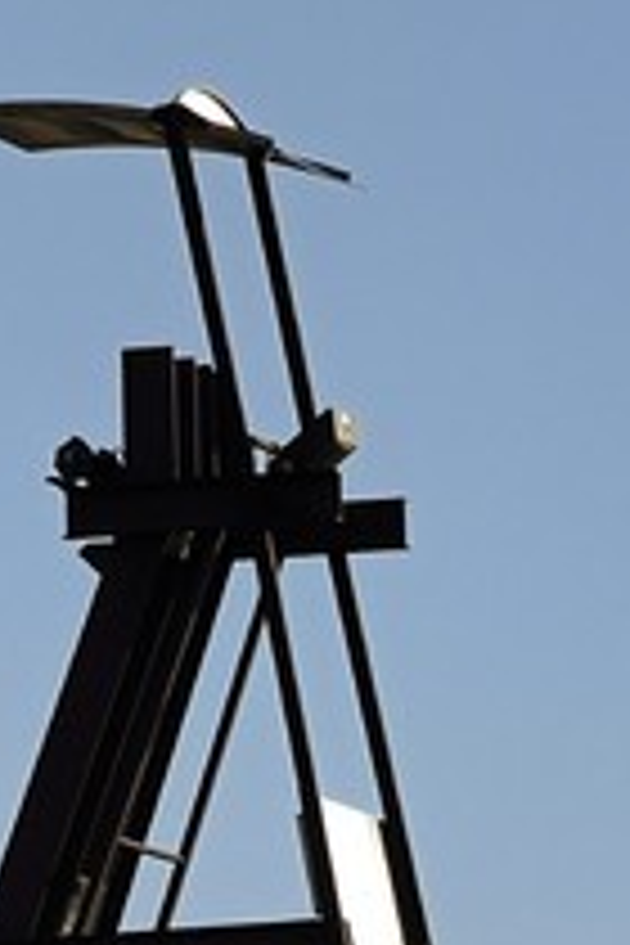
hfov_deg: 1.8
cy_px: 1840
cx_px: 2934
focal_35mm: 763
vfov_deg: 2.7
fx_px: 20027
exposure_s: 1/400
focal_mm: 100
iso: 200
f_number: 10
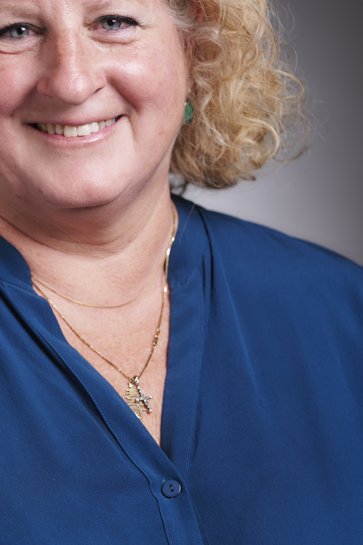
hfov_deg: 4.8
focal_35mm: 285
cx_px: 67
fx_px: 4311
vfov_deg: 7.2
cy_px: 283
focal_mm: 150
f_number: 7.1
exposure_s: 1/100
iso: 100
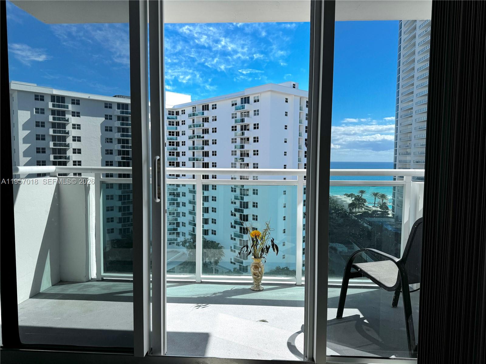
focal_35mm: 24
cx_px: 243
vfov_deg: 56.8
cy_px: 182
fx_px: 337
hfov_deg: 71.6
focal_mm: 6.76
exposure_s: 1/3247
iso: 80
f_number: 1.78
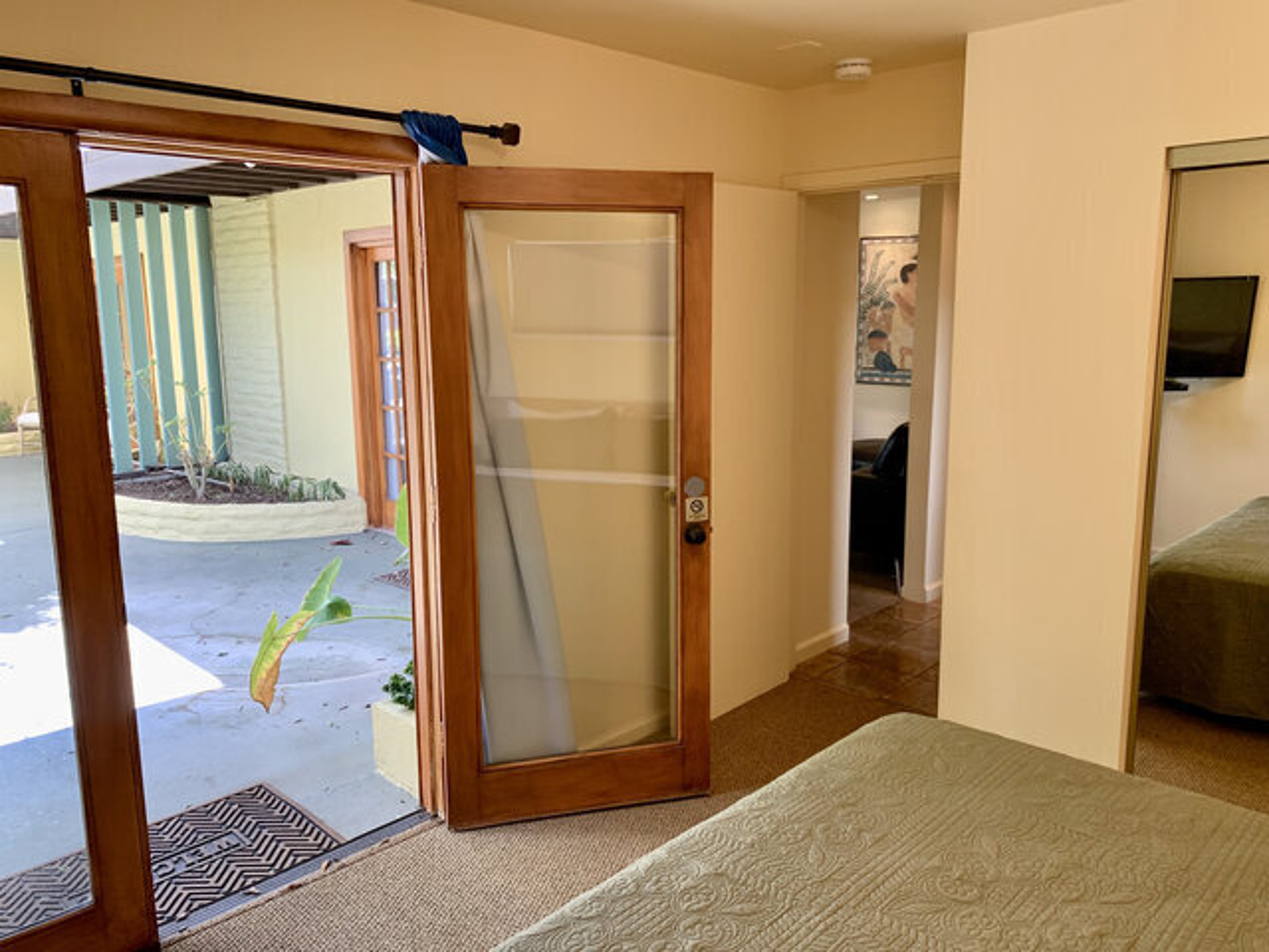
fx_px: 953
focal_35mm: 26
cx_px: 634
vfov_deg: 53.1
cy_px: 476
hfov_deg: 67.3
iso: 50
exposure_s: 1/60
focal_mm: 4.25
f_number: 1.8
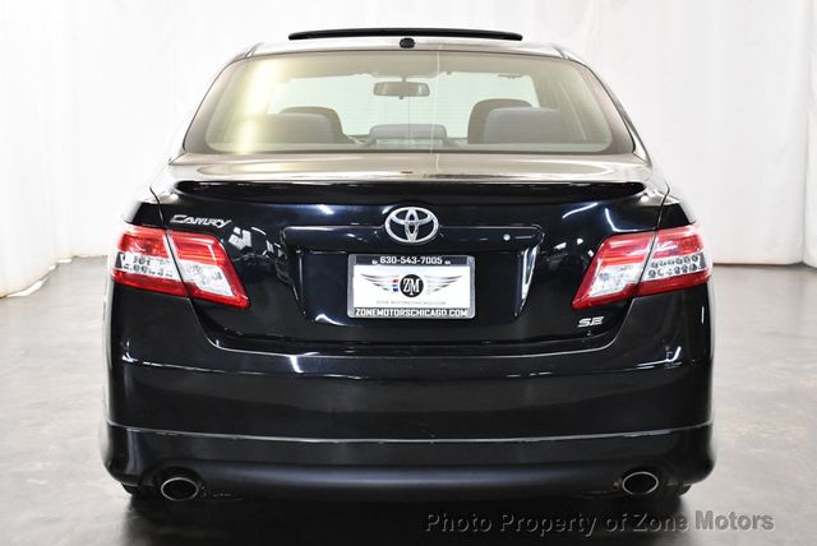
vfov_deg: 22.0
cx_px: 408
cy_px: 273
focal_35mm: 62
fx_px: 1408
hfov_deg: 32.4
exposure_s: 1/125
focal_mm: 31
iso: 2800
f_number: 4.2
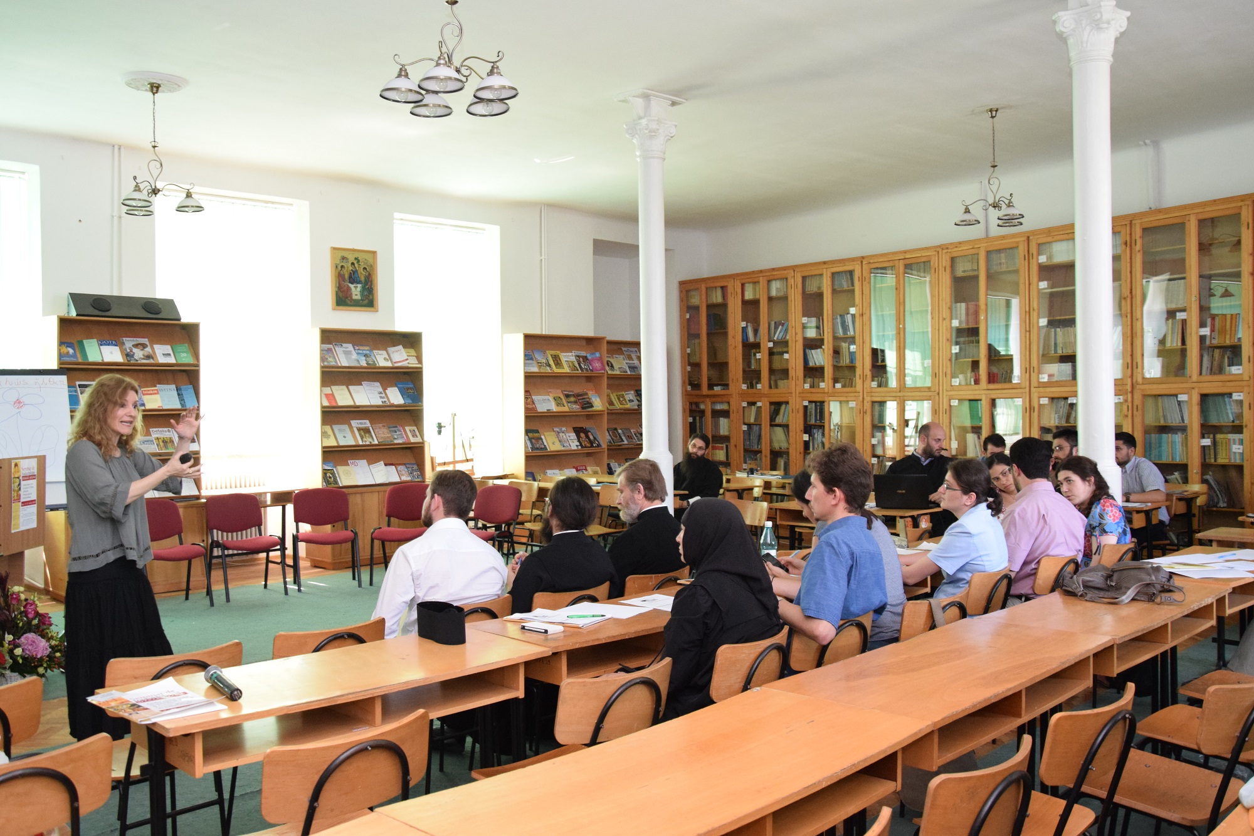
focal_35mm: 32
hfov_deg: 59.5
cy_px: 418
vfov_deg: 41.7
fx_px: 1097
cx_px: 627
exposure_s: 1/100
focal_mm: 21
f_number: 5.6
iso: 2500
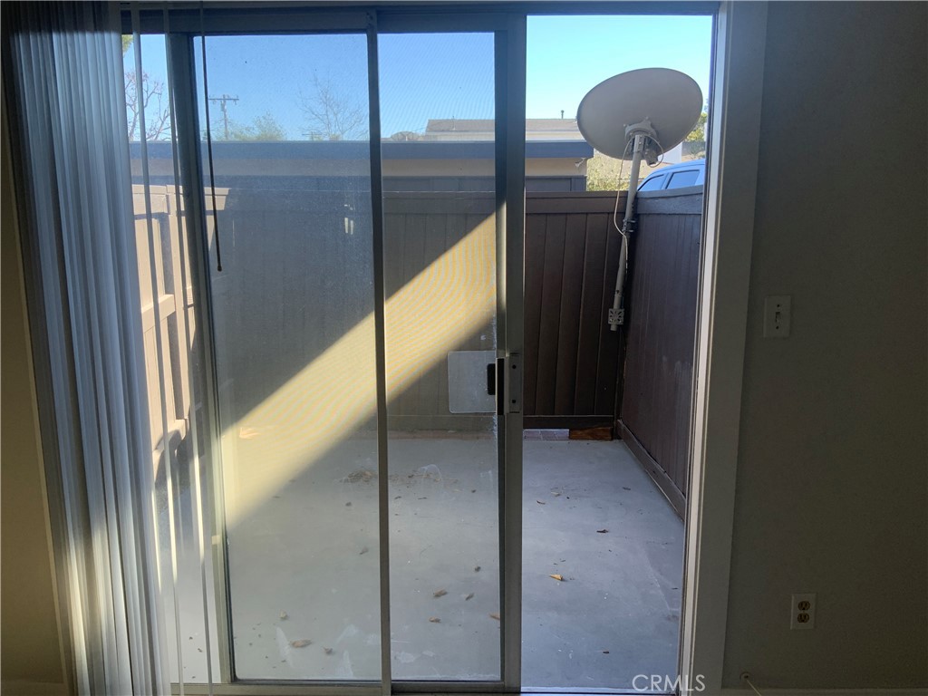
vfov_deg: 48.2
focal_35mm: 29
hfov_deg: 61.7
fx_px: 777
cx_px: 464
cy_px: 348
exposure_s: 1/167
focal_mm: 3
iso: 16
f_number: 1.8
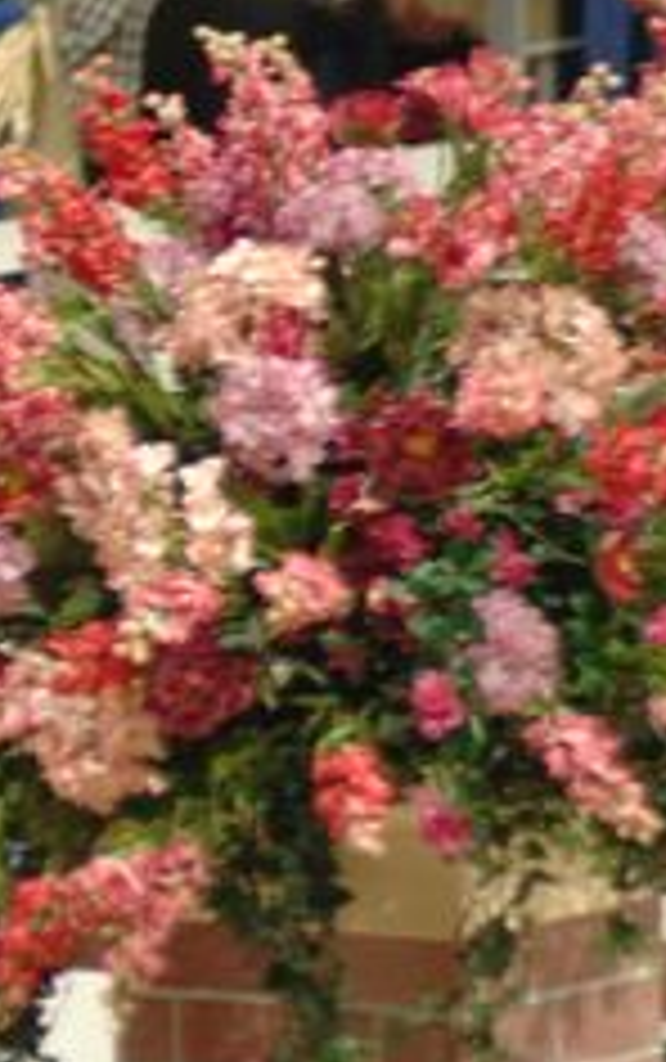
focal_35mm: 992
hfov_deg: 1.3
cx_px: -464
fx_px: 28739
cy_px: 376
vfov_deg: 2.1
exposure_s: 1/250
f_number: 5.6
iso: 400
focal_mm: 240
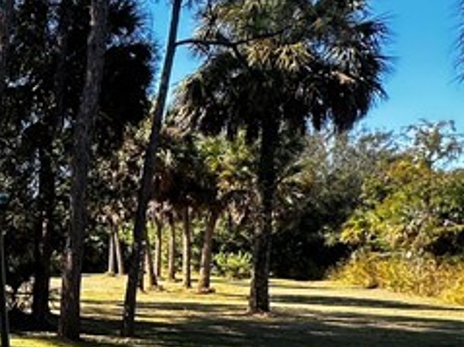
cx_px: -414
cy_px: 306
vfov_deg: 23.8
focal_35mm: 60
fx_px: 804
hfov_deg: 20.3
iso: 40
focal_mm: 2.22
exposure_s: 1/540
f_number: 2.2
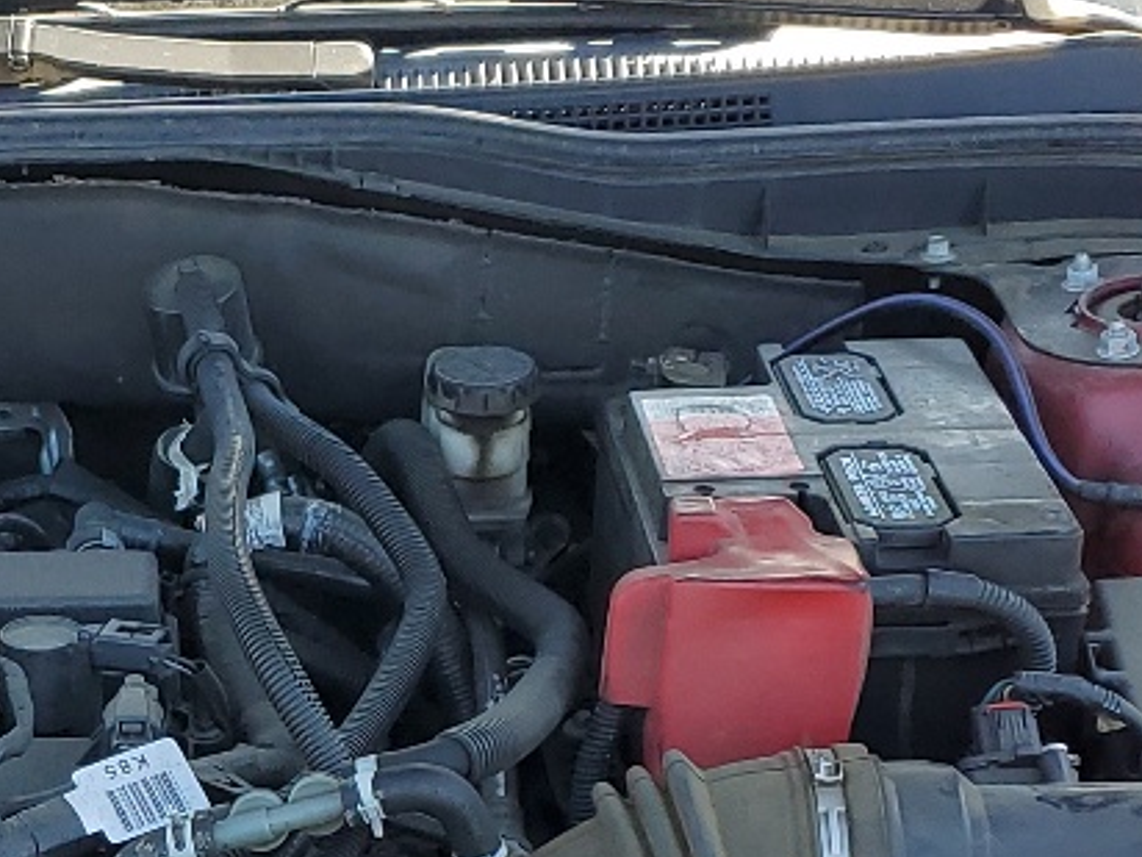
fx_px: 3332
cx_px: 72
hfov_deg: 19.0
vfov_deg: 14.2
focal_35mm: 101
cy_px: 1048
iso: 50
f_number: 1.5
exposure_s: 1/417
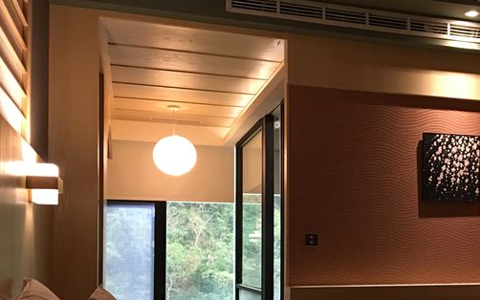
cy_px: 247
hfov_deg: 39.7
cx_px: 372
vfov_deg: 25.8
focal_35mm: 49
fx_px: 641
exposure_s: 1/15
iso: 100
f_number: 2.2
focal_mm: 4.15
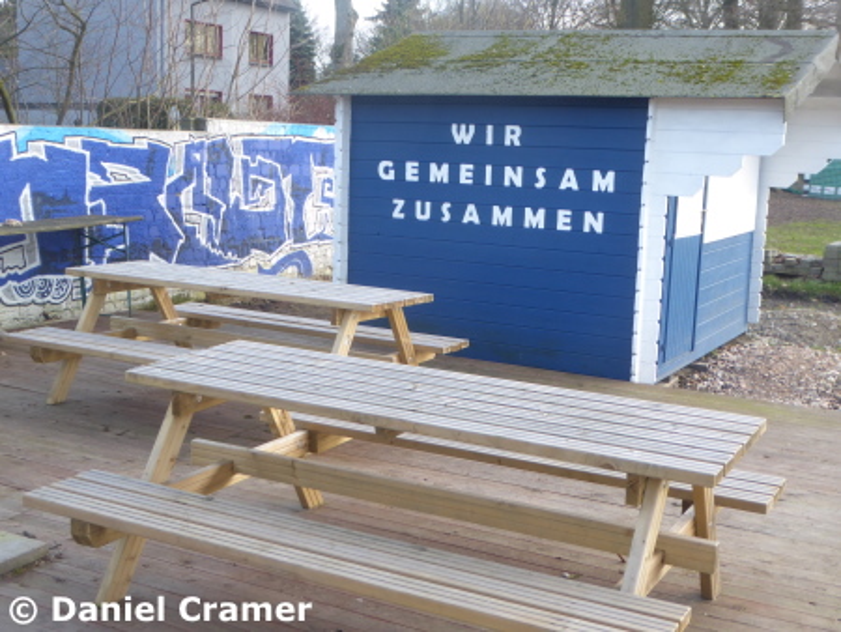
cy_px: 316
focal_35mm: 47
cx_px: 420
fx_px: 1142
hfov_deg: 40.4
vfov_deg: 30.9
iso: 125
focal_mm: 8.4
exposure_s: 1/60
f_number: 4
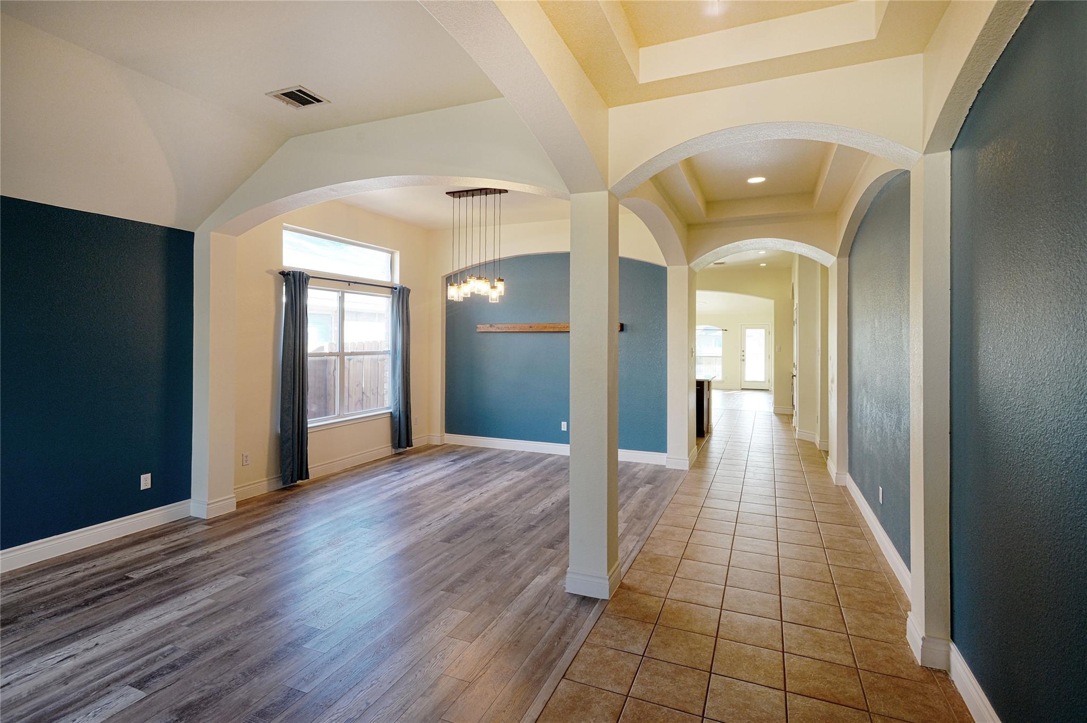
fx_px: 513
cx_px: 544
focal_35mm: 17
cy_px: 362
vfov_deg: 70.3
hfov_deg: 93.3
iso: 450
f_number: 8
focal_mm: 17
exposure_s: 1/20
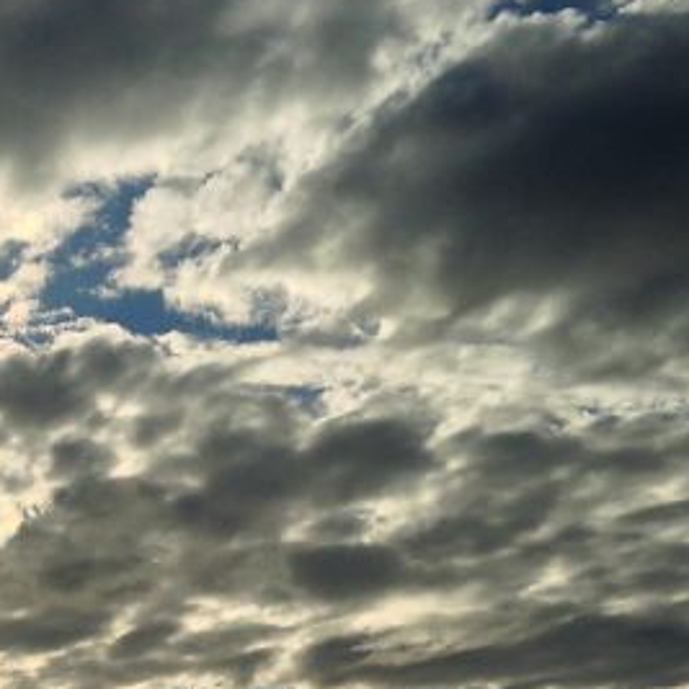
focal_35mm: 96
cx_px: -111
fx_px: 2162
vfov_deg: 17.4
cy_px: 774
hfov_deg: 17.4
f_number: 2.4
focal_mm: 4.12
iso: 50
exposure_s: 1/9091
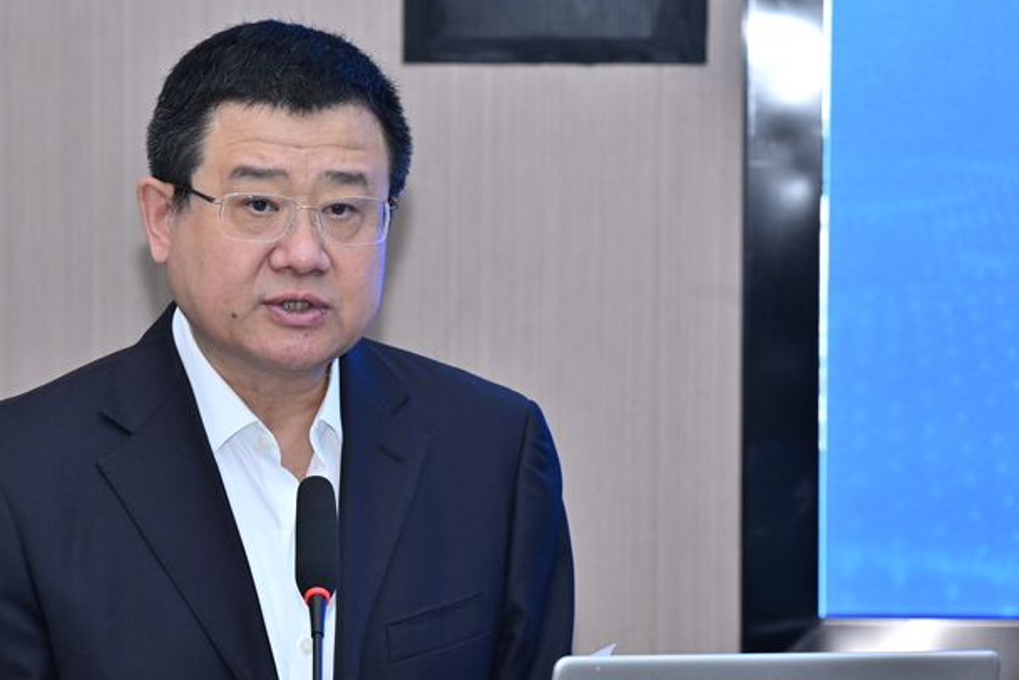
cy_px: 515
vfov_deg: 5.1
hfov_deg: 7.6
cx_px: 422
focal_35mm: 271
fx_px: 7670
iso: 800
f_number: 6.3
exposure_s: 1/250
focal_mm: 165
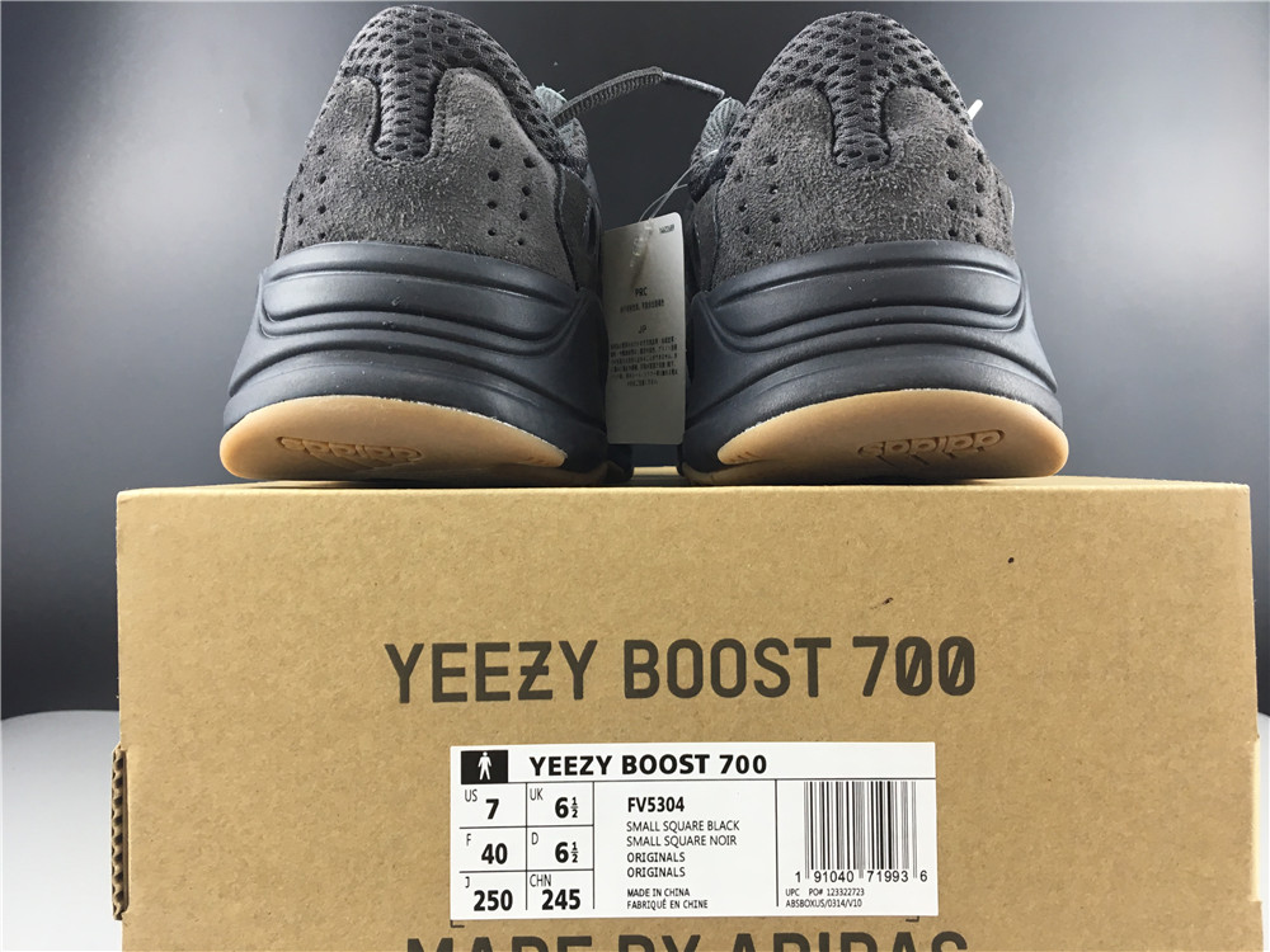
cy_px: 476
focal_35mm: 29
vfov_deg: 48.2
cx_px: 635
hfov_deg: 61.7
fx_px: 1064
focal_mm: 4.15
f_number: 2.2
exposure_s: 1/33
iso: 32
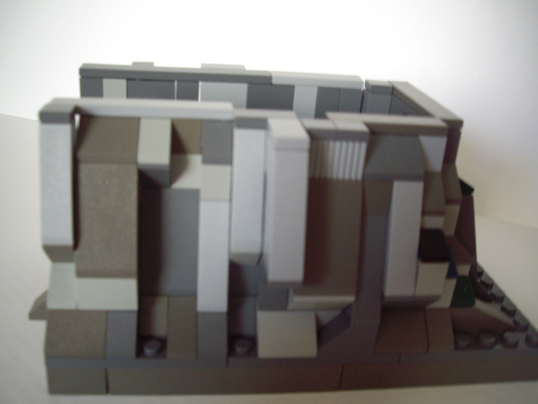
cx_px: 269
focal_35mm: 38
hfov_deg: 49.0
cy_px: 202
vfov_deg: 37.7
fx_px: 591
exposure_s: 1/10
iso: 200
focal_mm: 6.2
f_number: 2.7
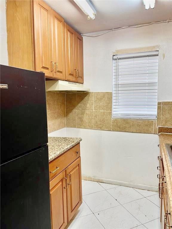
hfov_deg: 54.9
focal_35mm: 25
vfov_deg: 69.4
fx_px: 166
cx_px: 86
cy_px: 114
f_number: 1.6
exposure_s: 1/60
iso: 100
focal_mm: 5.1
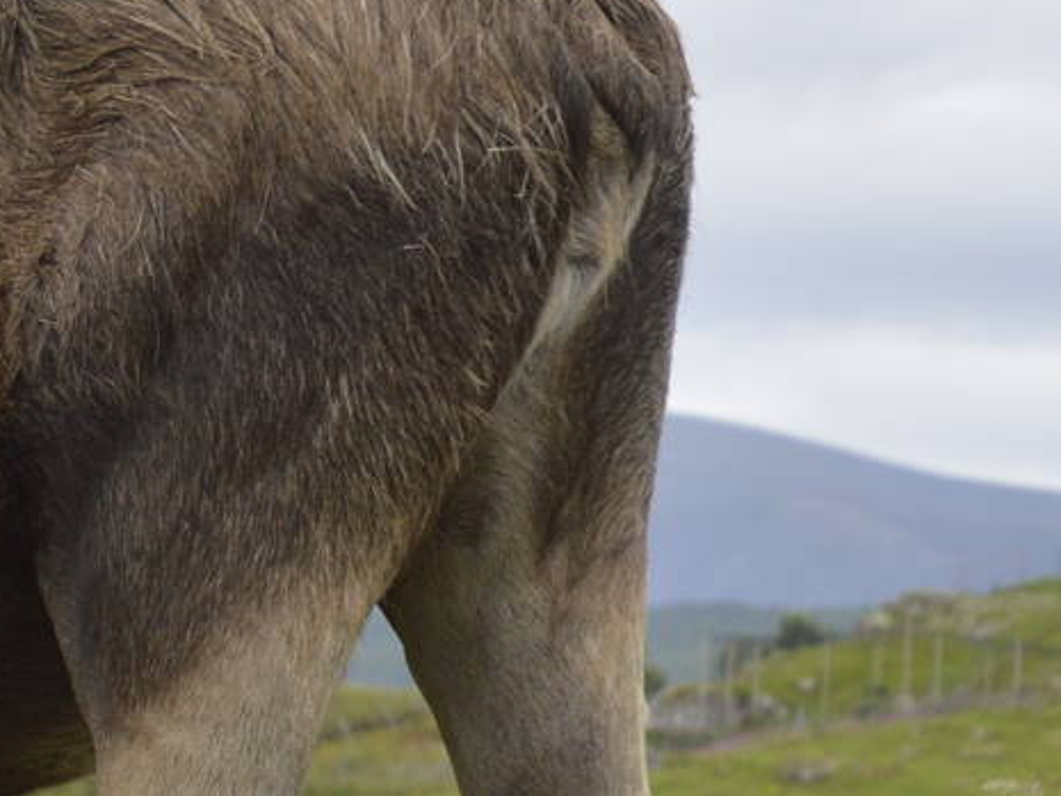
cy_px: 796
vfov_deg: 5.7
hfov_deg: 7.5
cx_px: -600
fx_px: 7910
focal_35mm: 258
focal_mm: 52
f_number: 5
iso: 400
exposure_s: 1/500
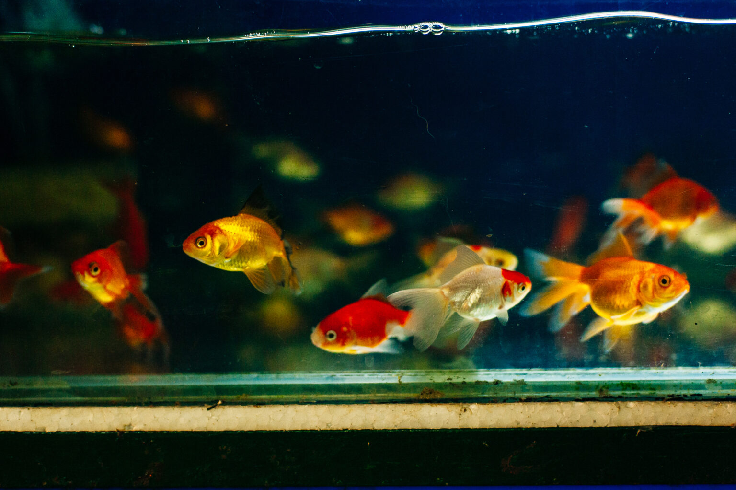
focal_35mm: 50
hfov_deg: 39.6
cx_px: 368
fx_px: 1022
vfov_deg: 27.0
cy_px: 245
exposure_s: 1/500
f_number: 2.8
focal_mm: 50
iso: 1000
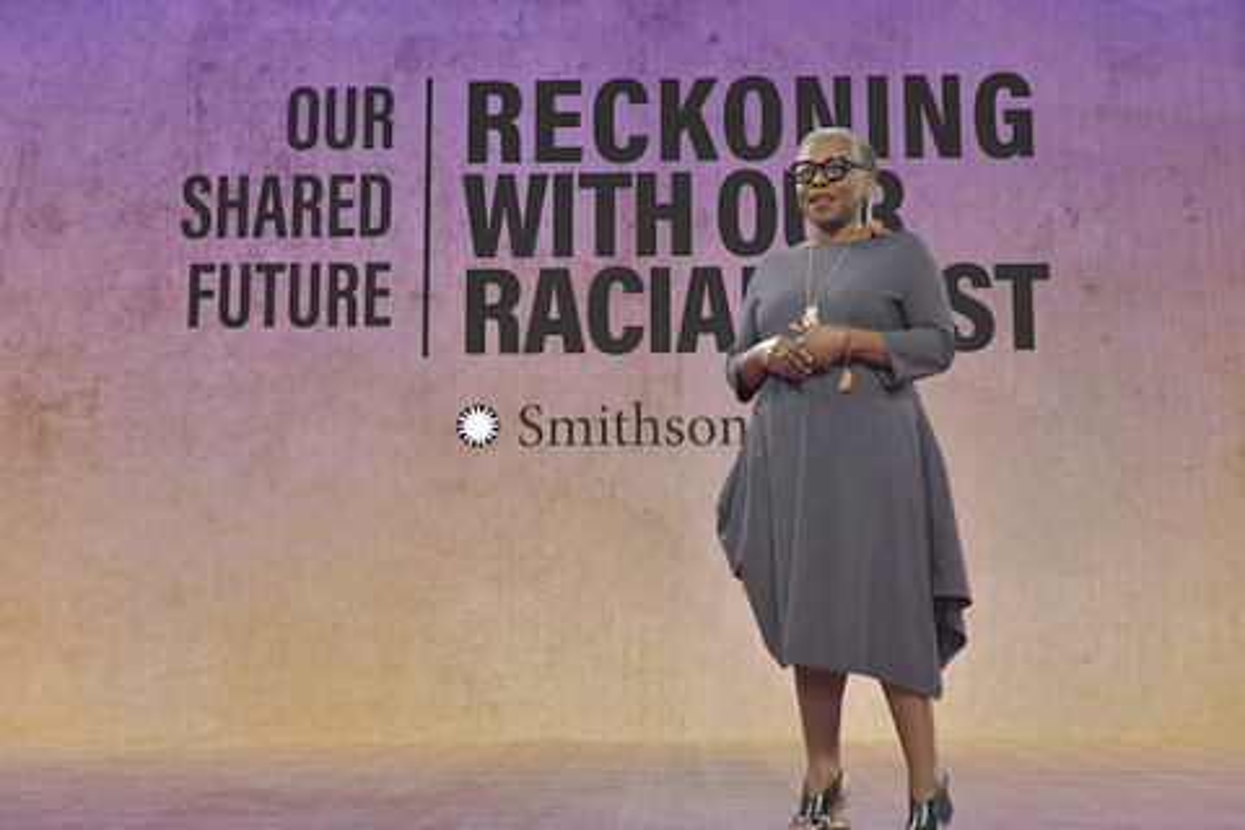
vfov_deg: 31.9
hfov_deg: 46.4
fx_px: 1452
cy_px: 415
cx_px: 622
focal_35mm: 42
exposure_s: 1/60
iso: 800
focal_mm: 28
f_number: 5.6
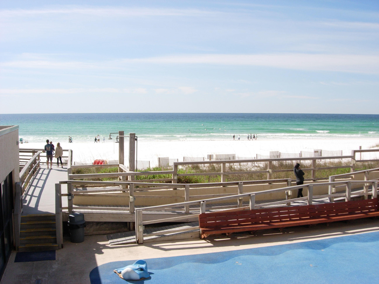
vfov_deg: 37.7
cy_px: 142
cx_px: 190
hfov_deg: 49.0
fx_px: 416
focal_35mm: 38
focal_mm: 7.8
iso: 79
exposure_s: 1/790
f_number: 4.8
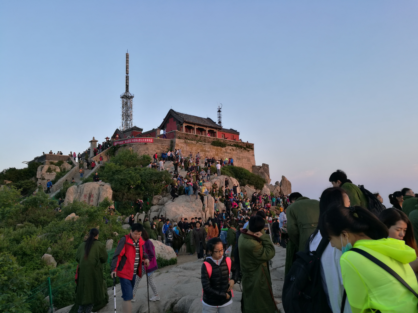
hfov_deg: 65.3
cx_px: 209
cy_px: 156
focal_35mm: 27
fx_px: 326
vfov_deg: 51.4
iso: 50
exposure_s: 1/120
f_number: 2.2
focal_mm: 4.5
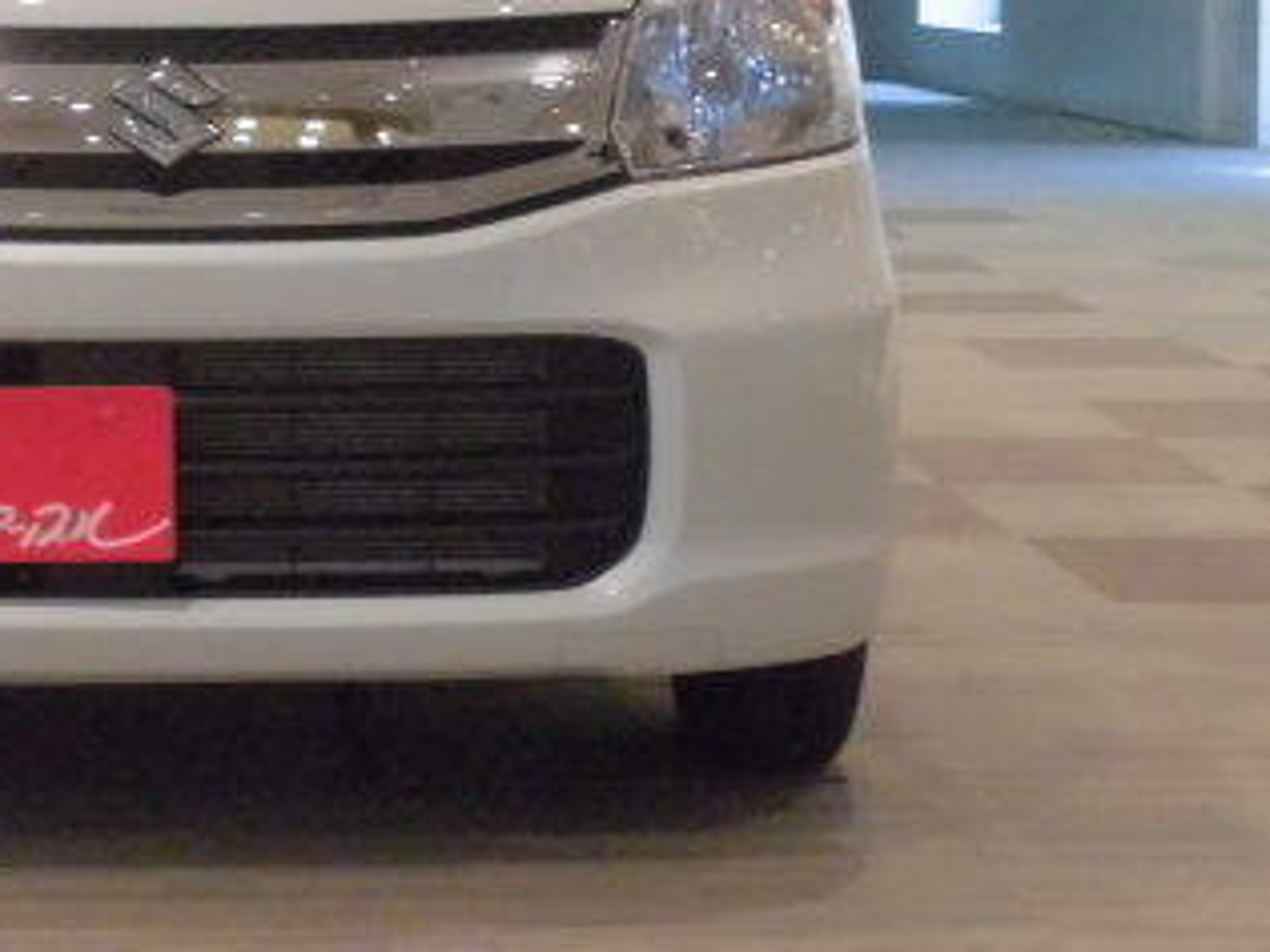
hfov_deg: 22.0
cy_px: 116
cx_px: 141
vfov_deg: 16.8
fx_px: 3192
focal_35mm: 87
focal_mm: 7.8
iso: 800
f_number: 4.5
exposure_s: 1/60
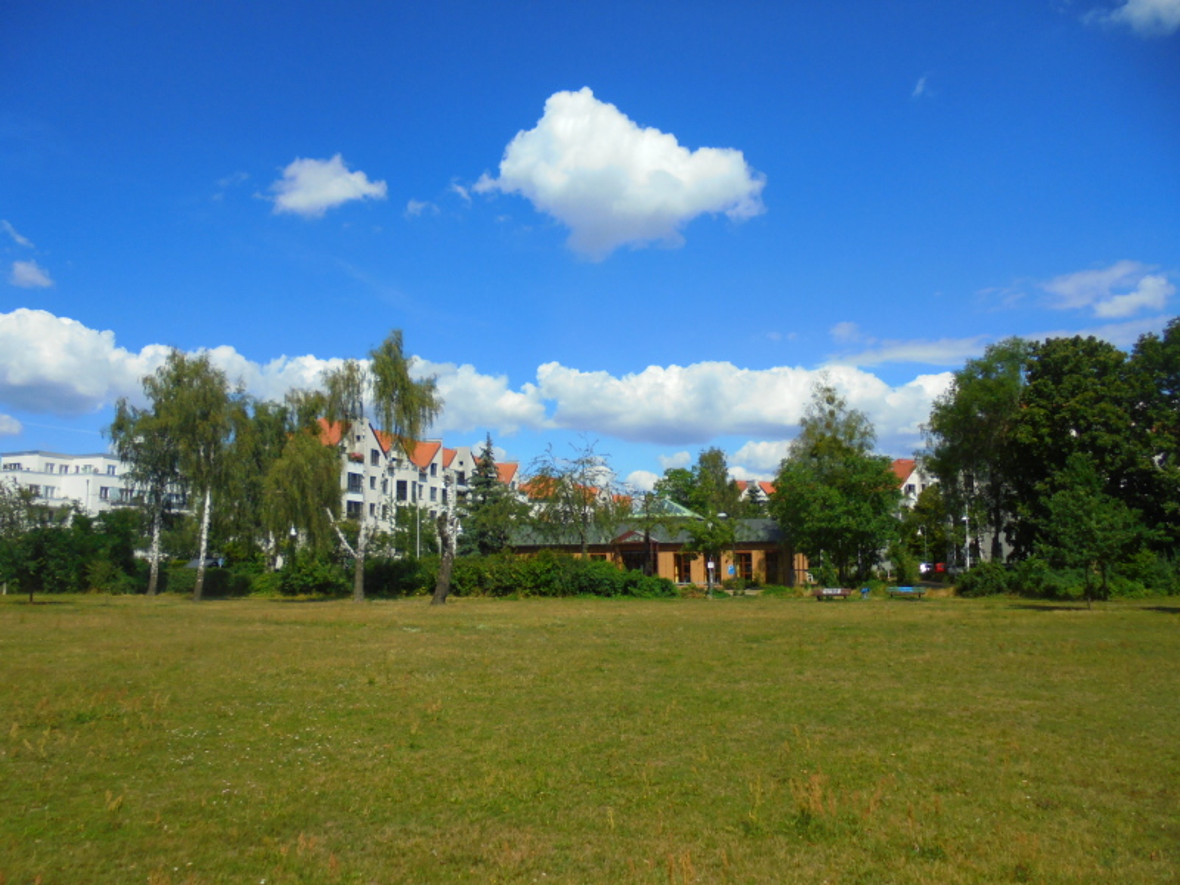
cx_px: 590
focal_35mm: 26
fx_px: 886
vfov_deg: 53.1
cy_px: 442
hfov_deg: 67.3
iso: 100
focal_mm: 4.6
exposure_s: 1/160
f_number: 11.5
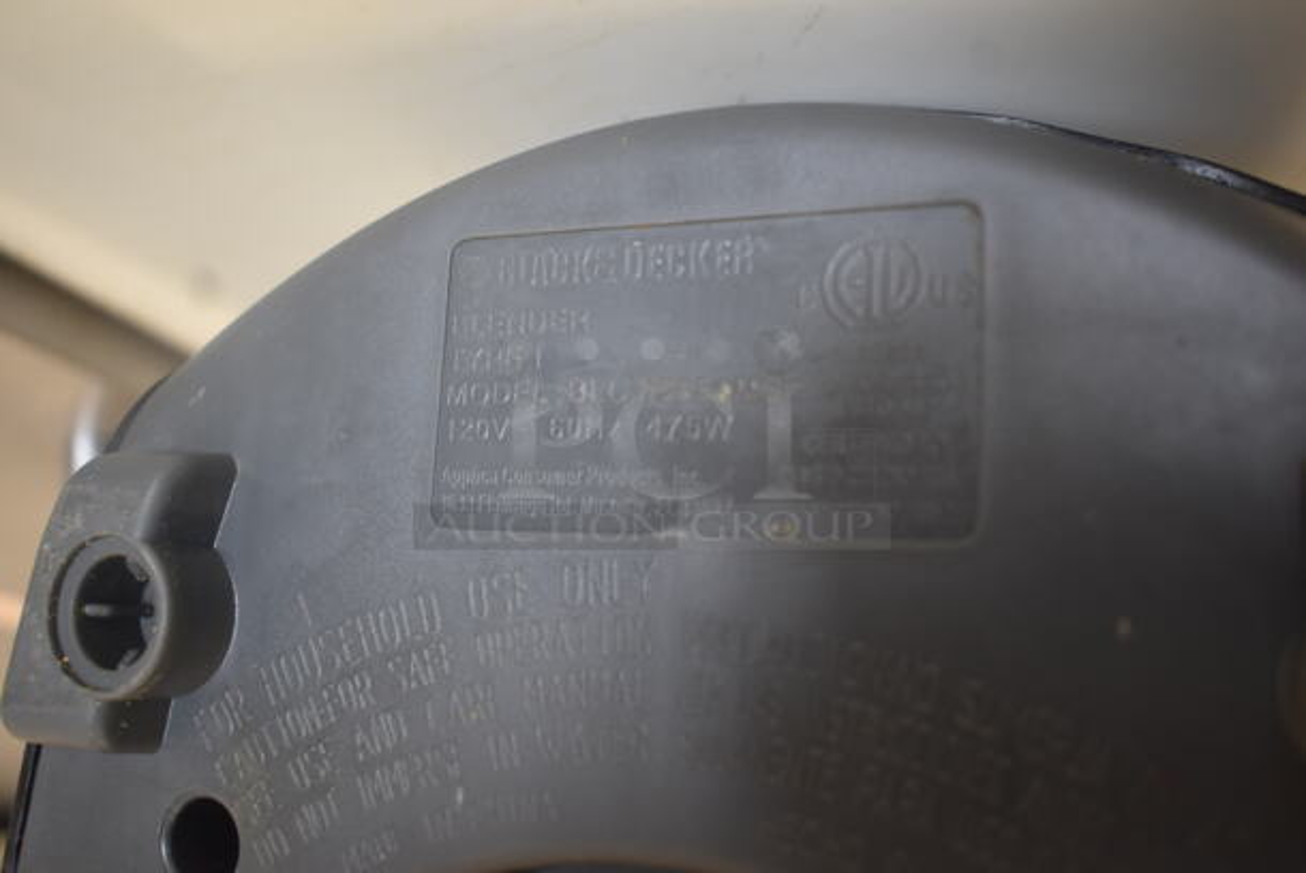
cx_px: 653
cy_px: 436
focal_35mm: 36
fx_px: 1307
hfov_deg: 53.1
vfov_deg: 37.0
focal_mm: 24
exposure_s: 1/60
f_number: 4
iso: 800
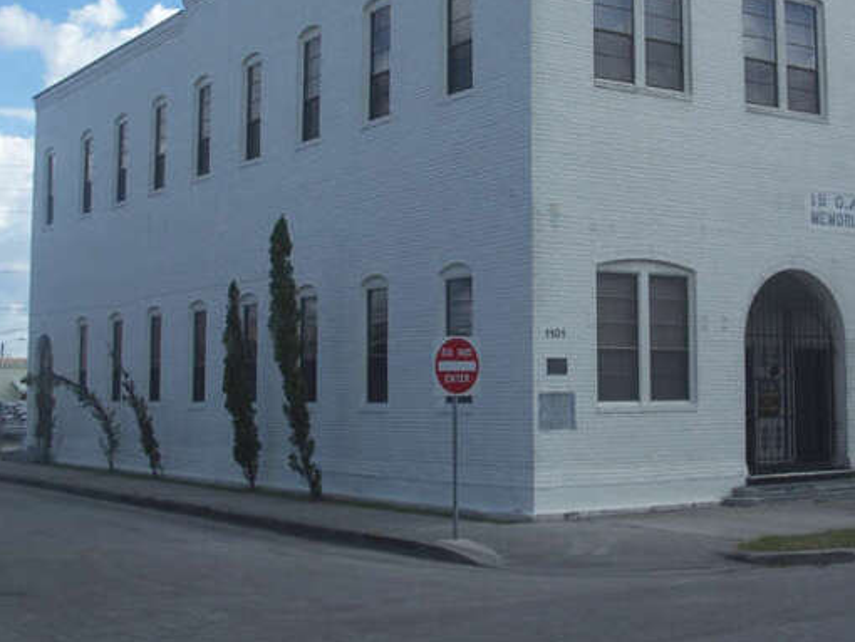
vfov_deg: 25.1
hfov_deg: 33.0
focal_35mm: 58
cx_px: 550
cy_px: 213
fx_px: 1433
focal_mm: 7.8
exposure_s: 1/500
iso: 64
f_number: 4
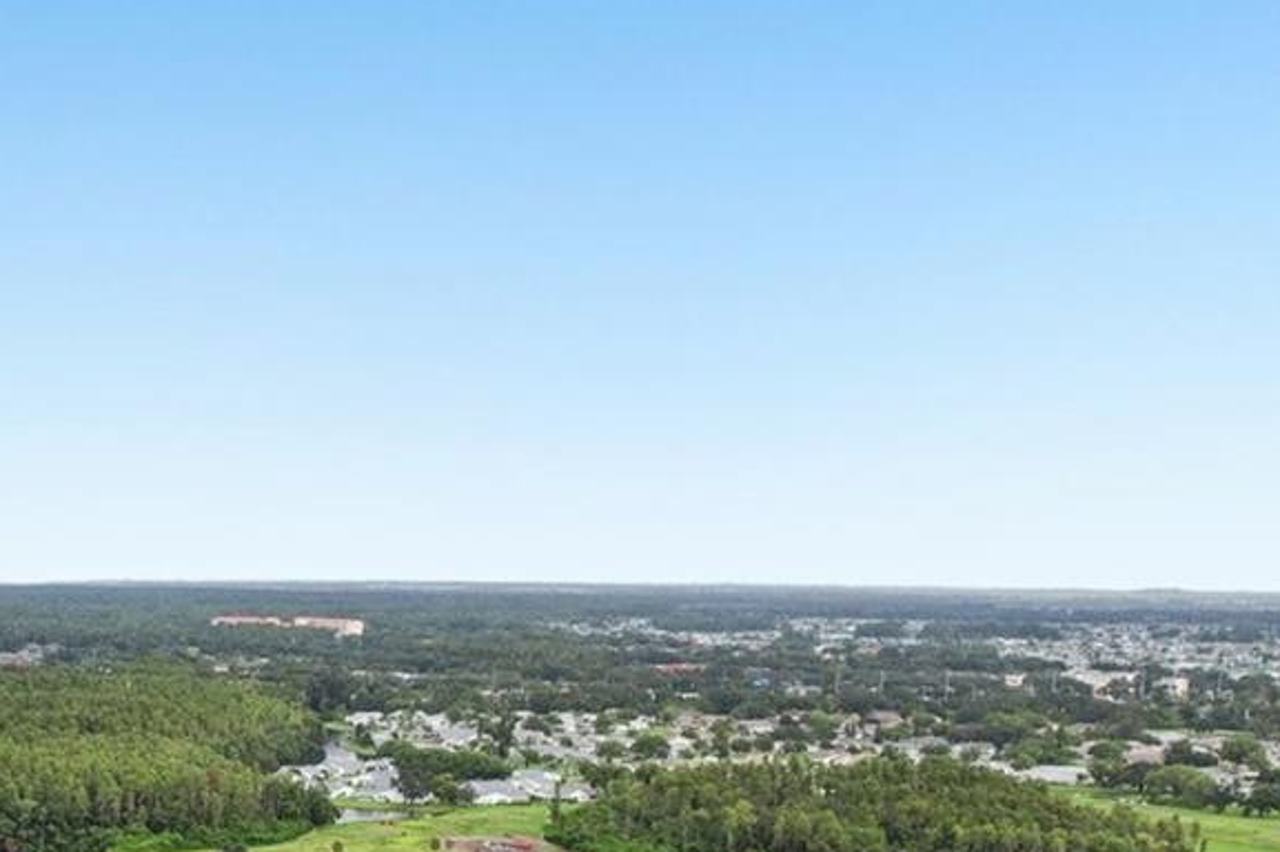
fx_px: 2168
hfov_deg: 30.0
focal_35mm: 61
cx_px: -78
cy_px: 890
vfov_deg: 21.3
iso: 120
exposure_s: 1/1250
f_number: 2.8
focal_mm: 8.38
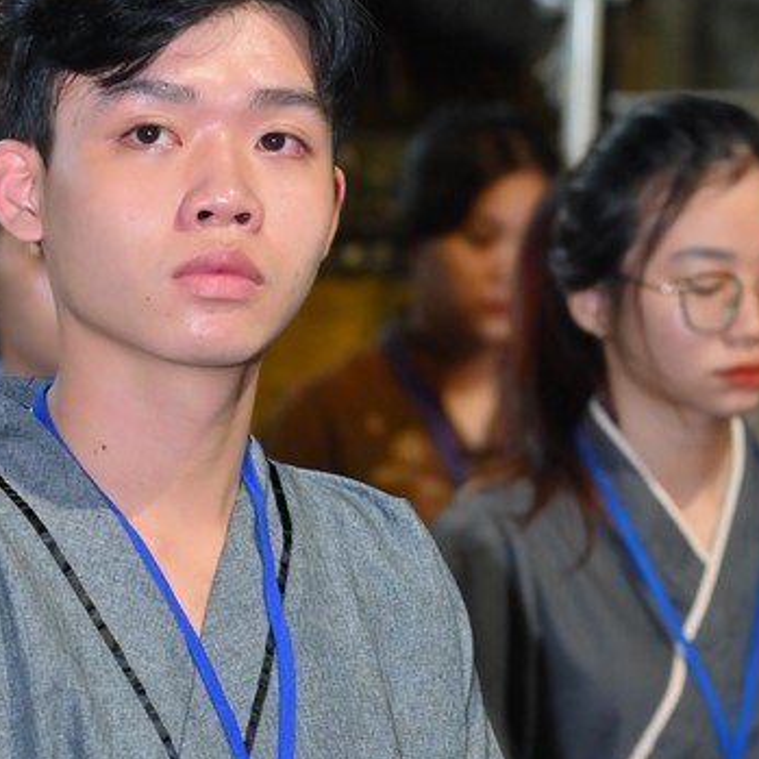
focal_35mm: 285
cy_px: 730
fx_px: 7070
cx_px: 378
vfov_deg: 6.1
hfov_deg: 6.1
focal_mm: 120
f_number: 5
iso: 2500
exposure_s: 1/100
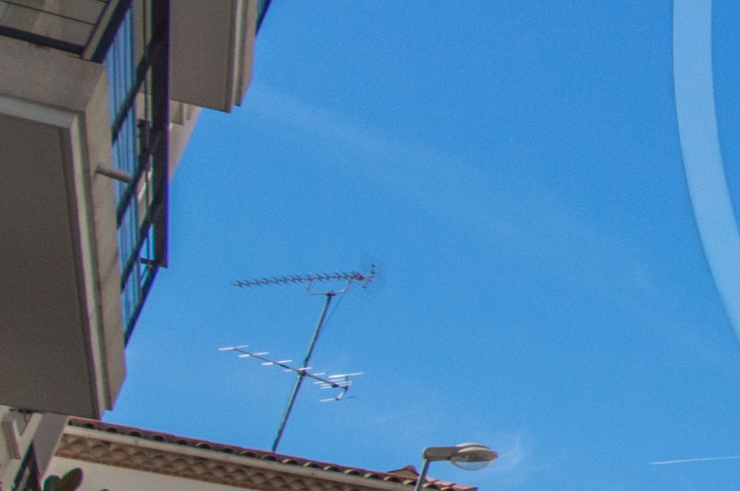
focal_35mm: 75
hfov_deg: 18.4
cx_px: 1458
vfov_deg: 17.8
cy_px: 38
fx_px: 1540
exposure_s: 1/4000
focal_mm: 12
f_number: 4.5
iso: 400
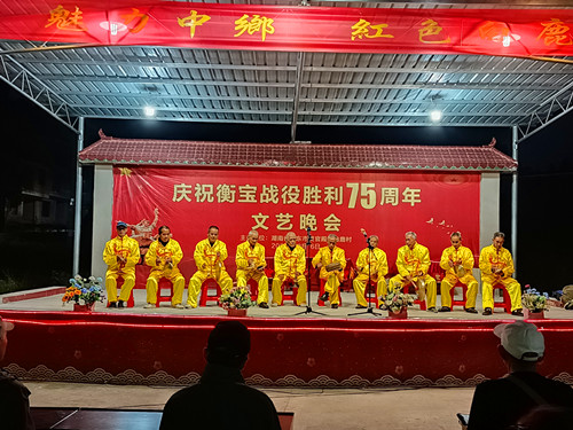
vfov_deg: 36.8
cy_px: 215
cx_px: 286
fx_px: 646
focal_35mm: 39
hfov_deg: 47.9
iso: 1754
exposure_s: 1/25
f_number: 1.75
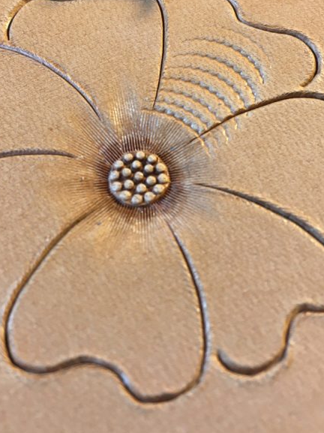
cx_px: 134
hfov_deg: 32.1
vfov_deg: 41.3
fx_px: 562
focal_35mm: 45
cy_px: 129
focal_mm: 4.15
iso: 50
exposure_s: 1/30
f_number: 2.2
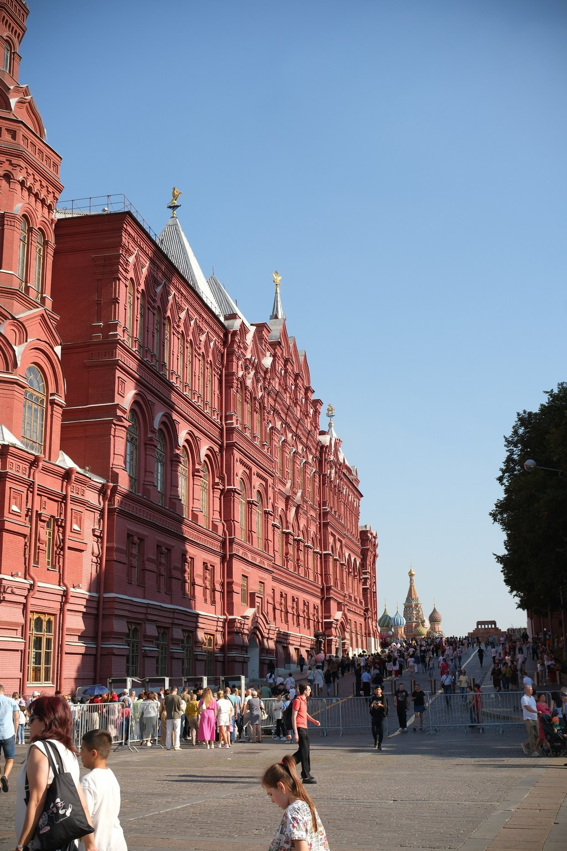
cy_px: 426
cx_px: 284
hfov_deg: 32.6
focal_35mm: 41
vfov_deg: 47.4
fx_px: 969
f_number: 5.6
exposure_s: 1/480
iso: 160
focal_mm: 27
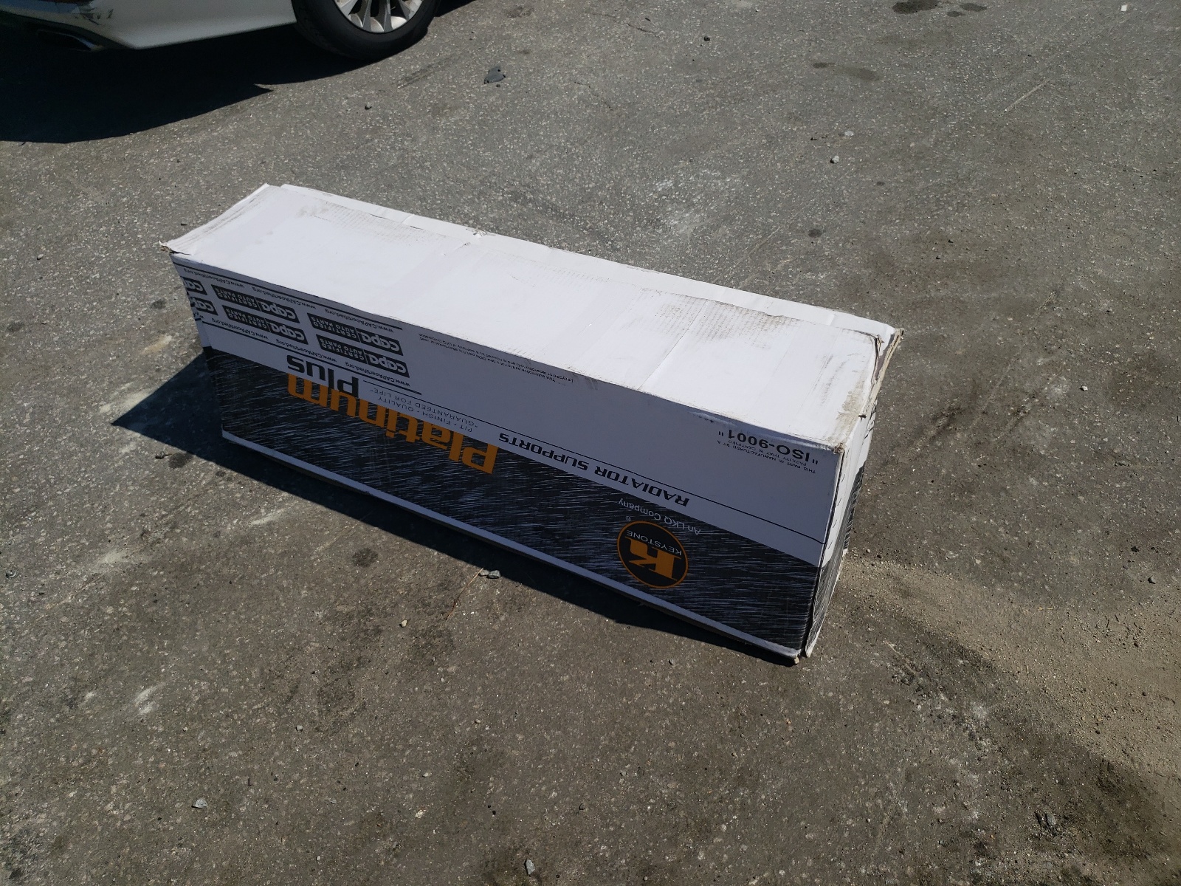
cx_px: 590
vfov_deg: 53.1
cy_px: 443
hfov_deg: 67.3
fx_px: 887
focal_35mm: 26
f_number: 1.5
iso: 50
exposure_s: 1/10000
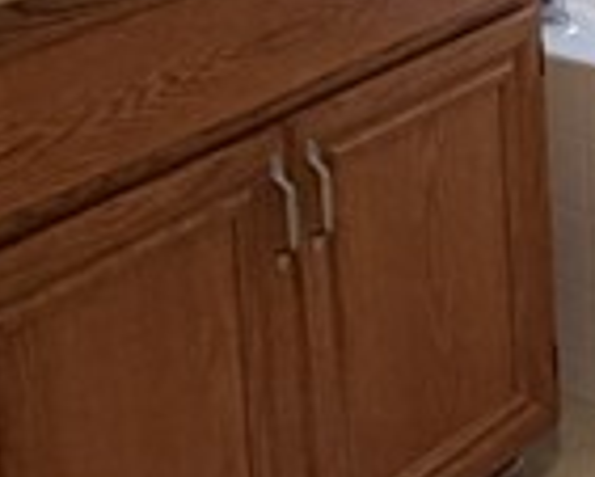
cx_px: 793
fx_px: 1745
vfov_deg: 14.0
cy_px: -363
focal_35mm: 99
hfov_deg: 18.0
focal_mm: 2.22
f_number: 2.2
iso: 320
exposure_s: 1/120
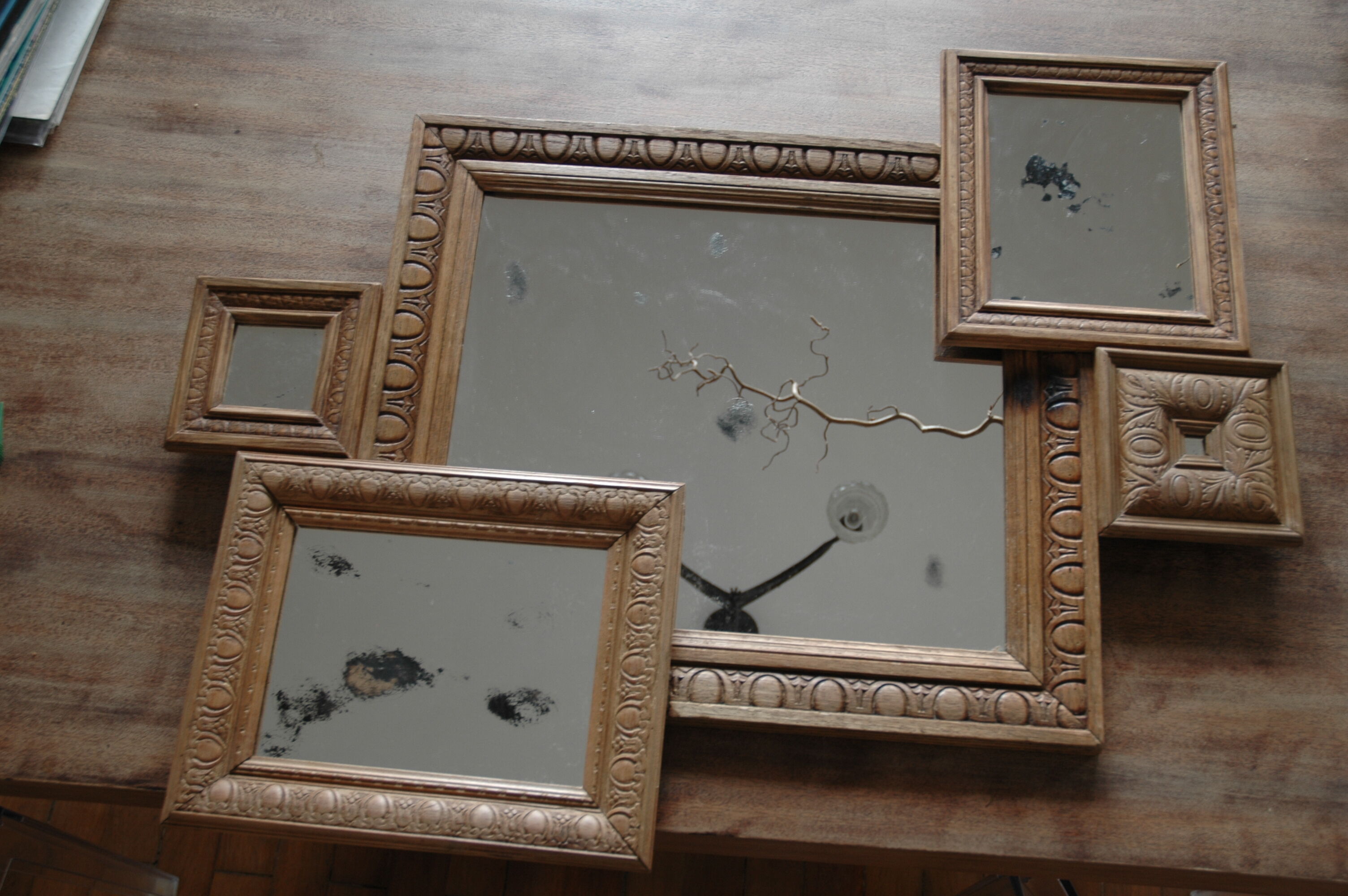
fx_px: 1403
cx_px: 674
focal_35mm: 38
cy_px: 448
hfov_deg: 51.3
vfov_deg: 35.4
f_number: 3.8
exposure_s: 1/6
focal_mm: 25
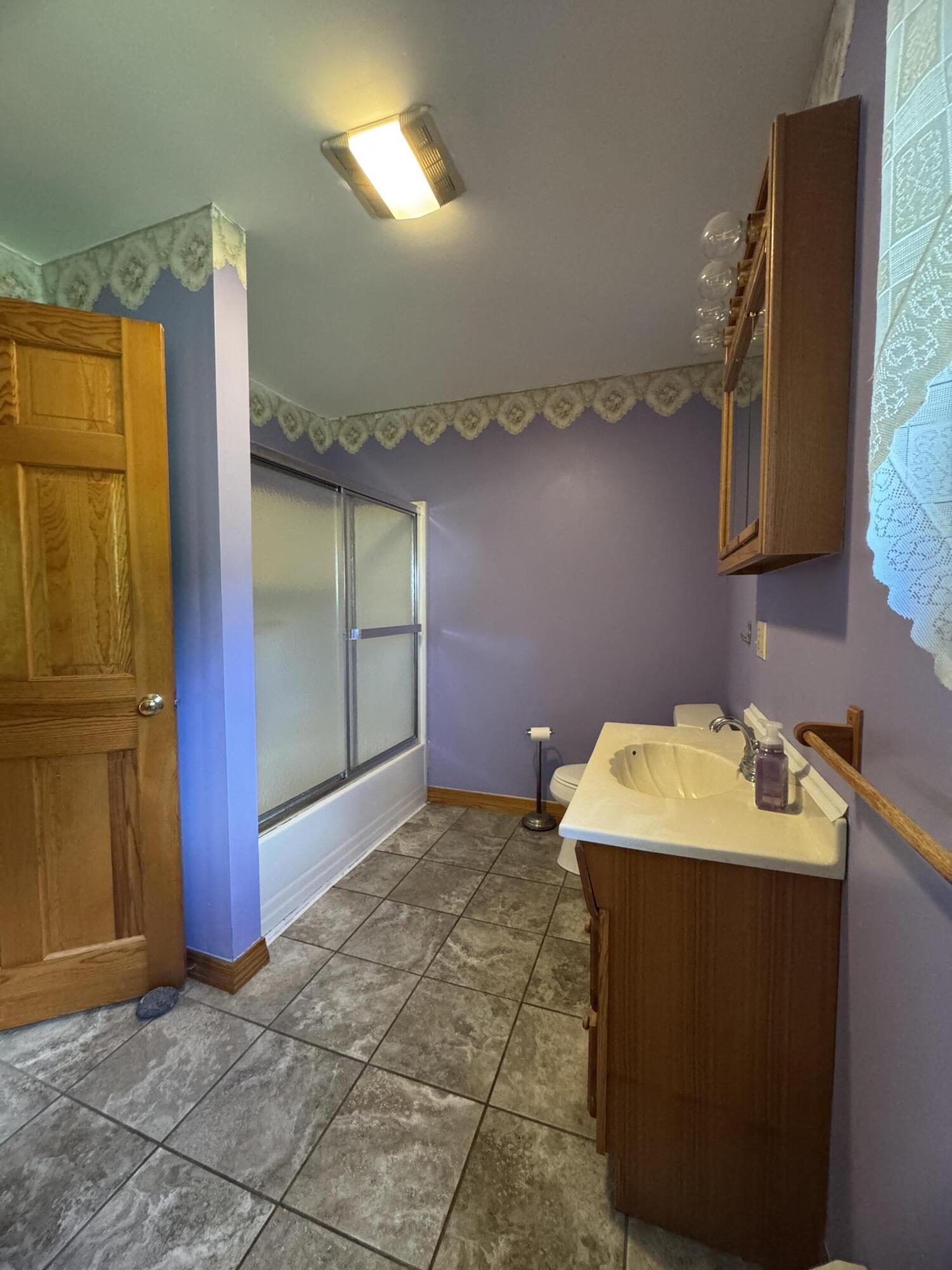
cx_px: 476
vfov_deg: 102.1
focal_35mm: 14
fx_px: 513
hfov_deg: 85.7
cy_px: 635
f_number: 2.2
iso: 800
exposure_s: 1/60
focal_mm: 2.22
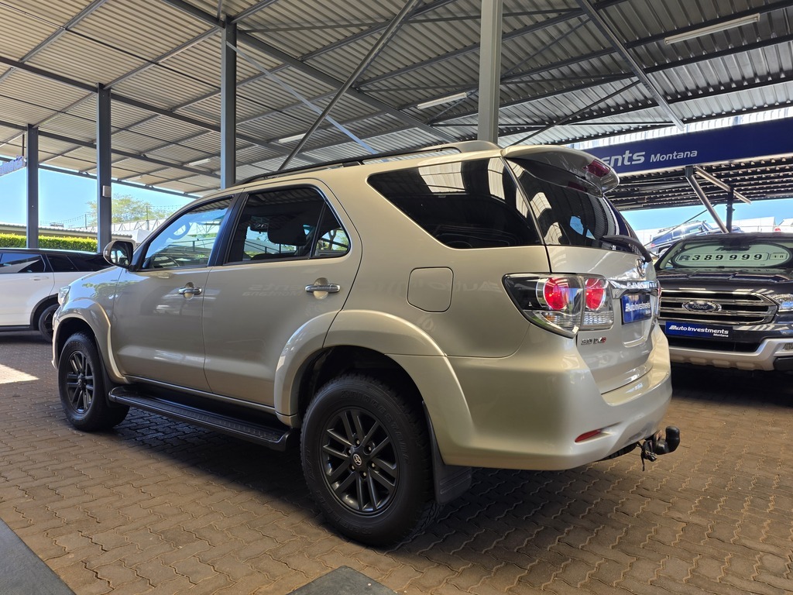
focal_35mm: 23
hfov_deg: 73.9
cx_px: 396
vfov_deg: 58.9
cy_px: 298
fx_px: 527
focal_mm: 6.25
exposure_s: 1/359
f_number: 1.7
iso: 50
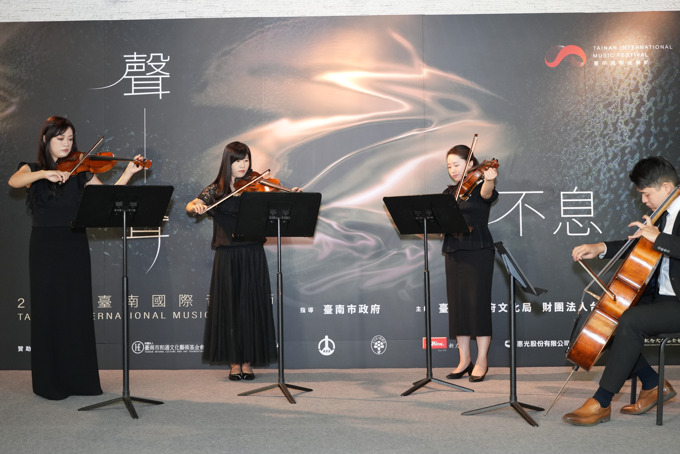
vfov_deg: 29.2
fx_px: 869
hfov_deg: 42.7
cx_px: 345
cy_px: 203
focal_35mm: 46
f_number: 3.5
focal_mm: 37
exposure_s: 1/200
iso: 1600
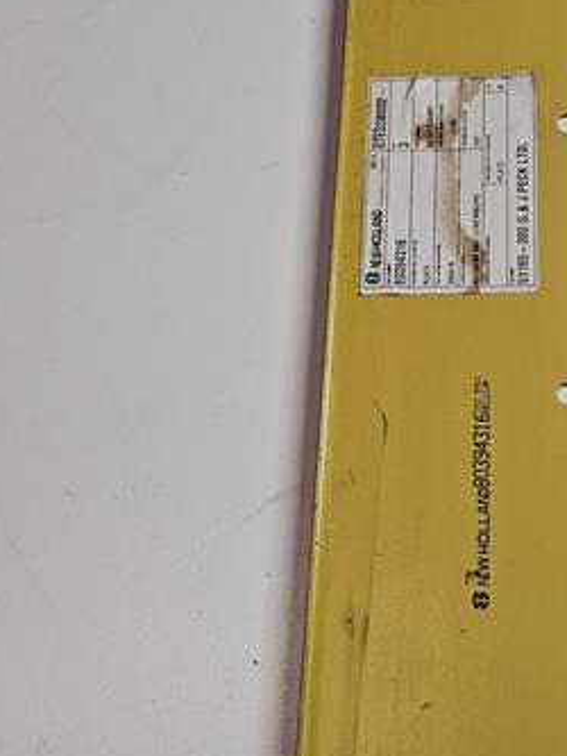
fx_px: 1157
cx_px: 497
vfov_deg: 36.1
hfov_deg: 26.7
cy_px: 409
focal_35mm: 53
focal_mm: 5.4
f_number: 1.8
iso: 640
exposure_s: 1/200
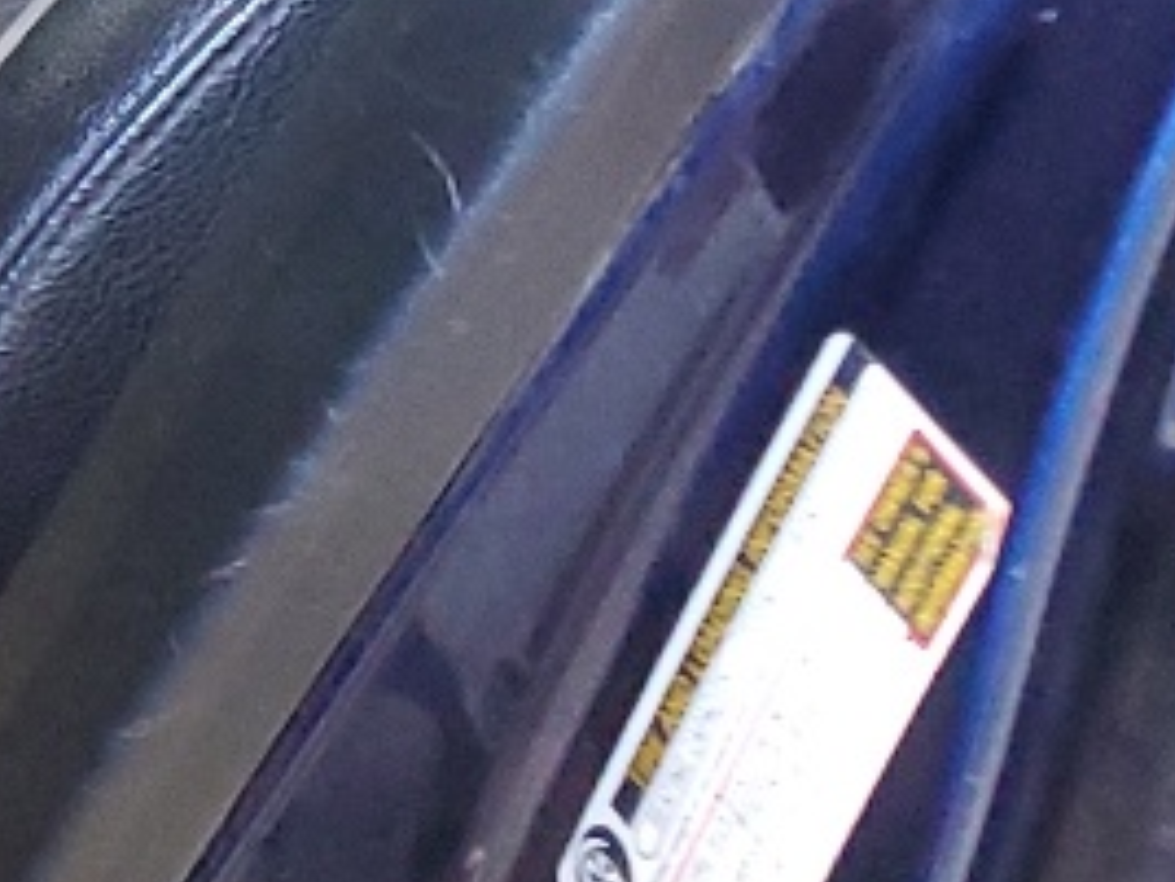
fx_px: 5261
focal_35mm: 155
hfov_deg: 10.0
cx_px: -2197
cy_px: -97
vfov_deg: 9.5
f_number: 1.5
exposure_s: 1/20
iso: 287
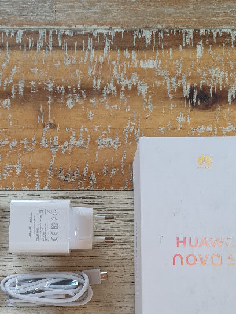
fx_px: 445
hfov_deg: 29.6
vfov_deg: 37.7
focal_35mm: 49
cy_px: 242
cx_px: 88
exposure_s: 1/100
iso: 160
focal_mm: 5.4
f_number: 1.8
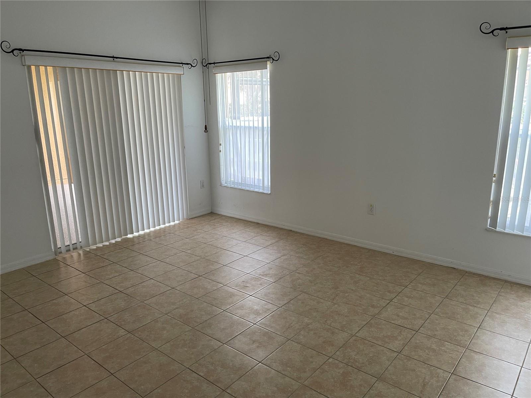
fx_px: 383
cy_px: 199
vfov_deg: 54.9
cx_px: 266
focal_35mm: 25
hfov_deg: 69.4
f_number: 1.6
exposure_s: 1/74
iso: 125
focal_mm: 5.1
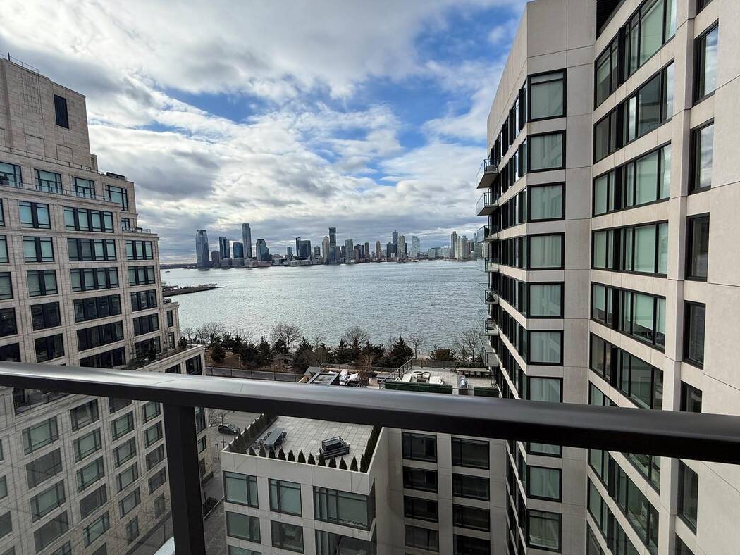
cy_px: 282
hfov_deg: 94.3
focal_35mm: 16
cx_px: 345
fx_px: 342
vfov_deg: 78.1
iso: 50
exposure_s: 1/2237
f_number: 2.2
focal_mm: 2.22
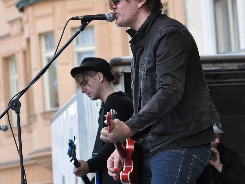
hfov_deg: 8.8
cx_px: 114
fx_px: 1599
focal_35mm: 226
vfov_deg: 6.6
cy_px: 100
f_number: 4
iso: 200
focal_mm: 85
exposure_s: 1/400
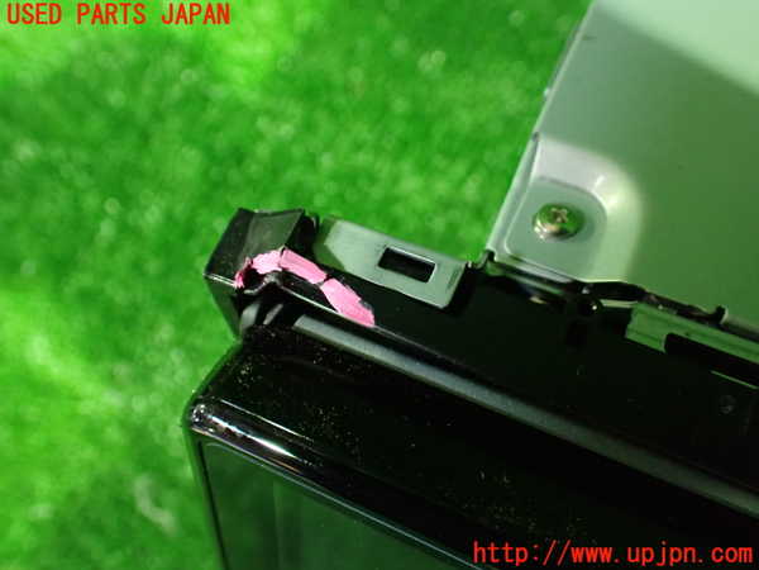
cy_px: 285
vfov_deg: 46.8
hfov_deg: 60.0
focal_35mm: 30
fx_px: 658
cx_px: 380
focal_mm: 5.4
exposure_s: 1/30
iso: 1250
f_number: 2.3
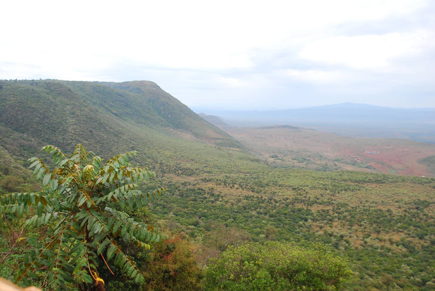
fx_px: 363
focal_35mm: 30
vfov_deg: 43.7
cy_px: 146
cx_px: 218
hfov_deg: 61.9
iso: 200
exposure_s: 1/160
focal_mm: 20
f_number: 5.6
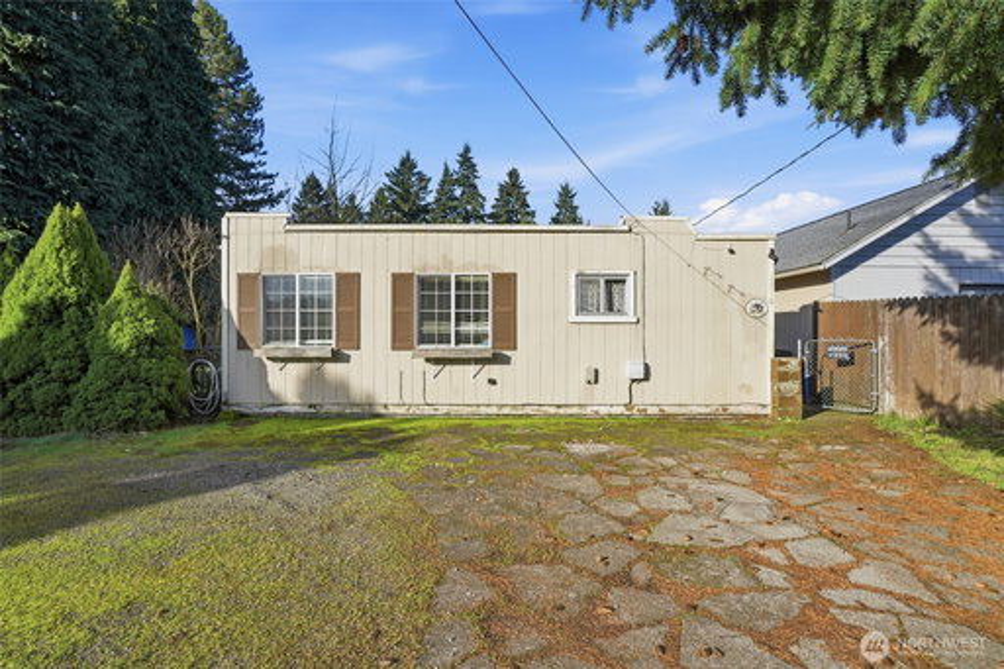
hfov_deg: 90.0
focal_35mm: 18
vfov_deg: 67.3
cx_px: 502
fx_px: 502
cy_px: 334
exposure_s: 1/2500
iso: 320
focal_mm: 18
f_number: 9
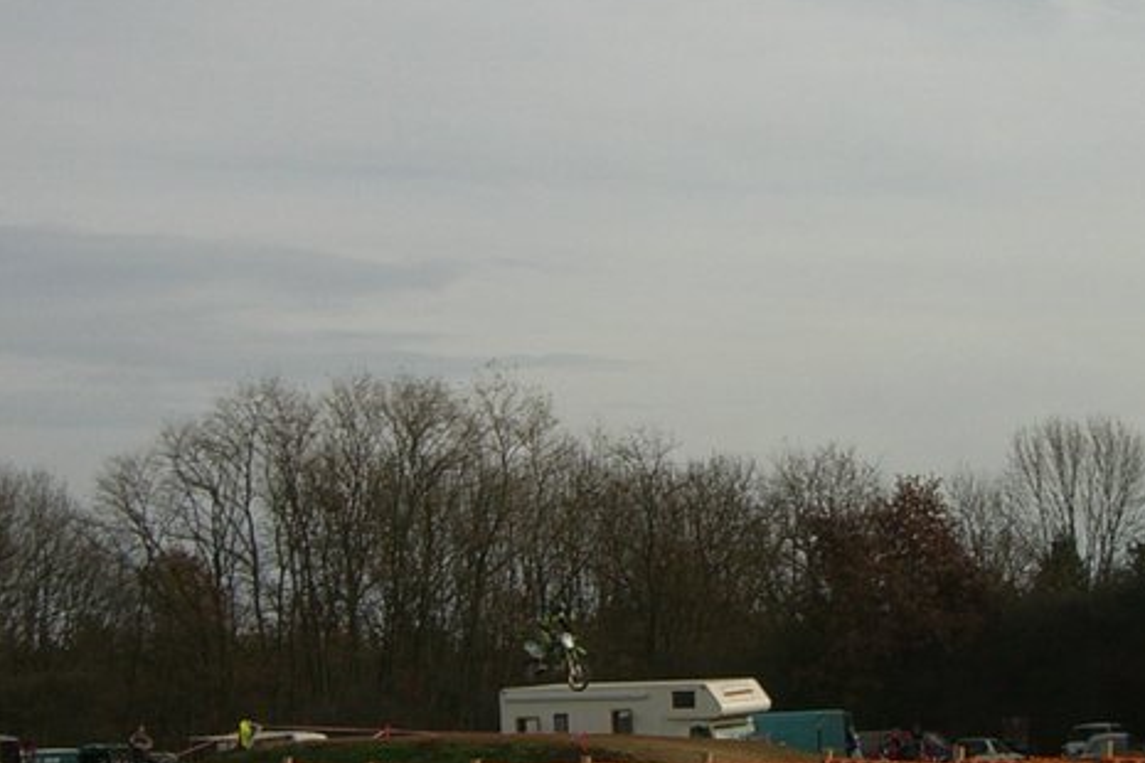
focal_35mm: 87
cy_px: 377
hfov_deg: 23.1
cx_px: 864
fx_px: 2767
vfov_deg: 15.7
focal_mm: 6.2
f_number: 4.3
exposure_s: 1/1000
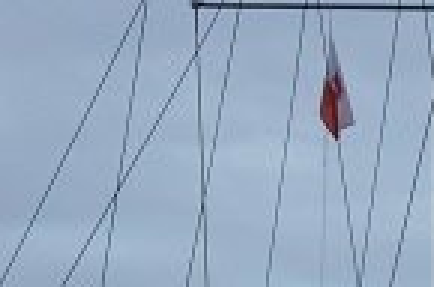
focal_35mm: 248
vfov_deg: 5.3
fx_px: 2983
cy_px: 701
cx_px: 394
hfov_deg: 8.3
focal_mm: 24
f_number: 4
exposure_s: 1/1600
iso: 400
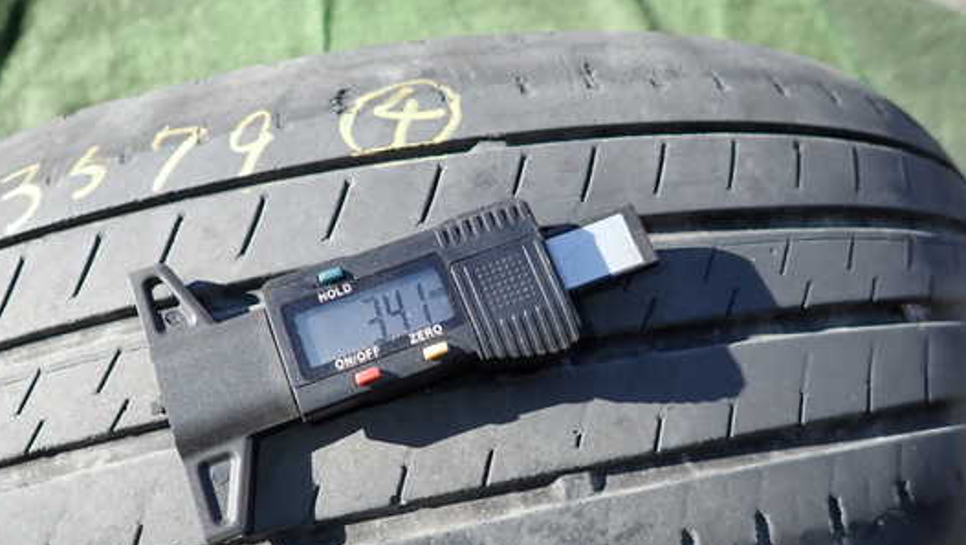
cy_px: 306
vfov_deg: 37.8
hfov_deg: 62.5
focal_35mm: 31
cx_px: 440
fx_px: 794
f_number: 5.6
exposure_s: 1/100
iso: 100
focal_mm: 4.5
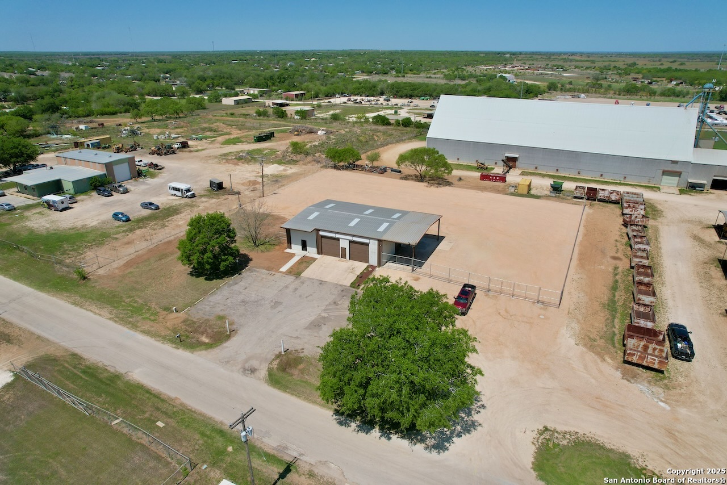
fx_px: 444
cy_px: 242
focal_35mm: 22
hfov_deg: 78.6
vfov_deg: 57.3
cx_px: 364
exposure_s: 1/4000
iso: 120
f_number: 2.8
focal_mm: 8.38
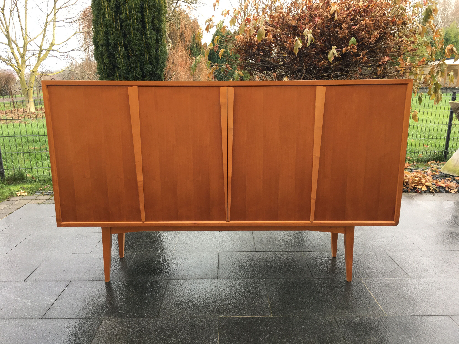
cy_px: 172
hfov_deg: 61.7
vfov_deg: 48.2
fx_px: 385
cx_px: 230
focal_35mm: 29
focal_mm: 4.15
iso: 40
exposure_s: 1/100
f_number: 2.2
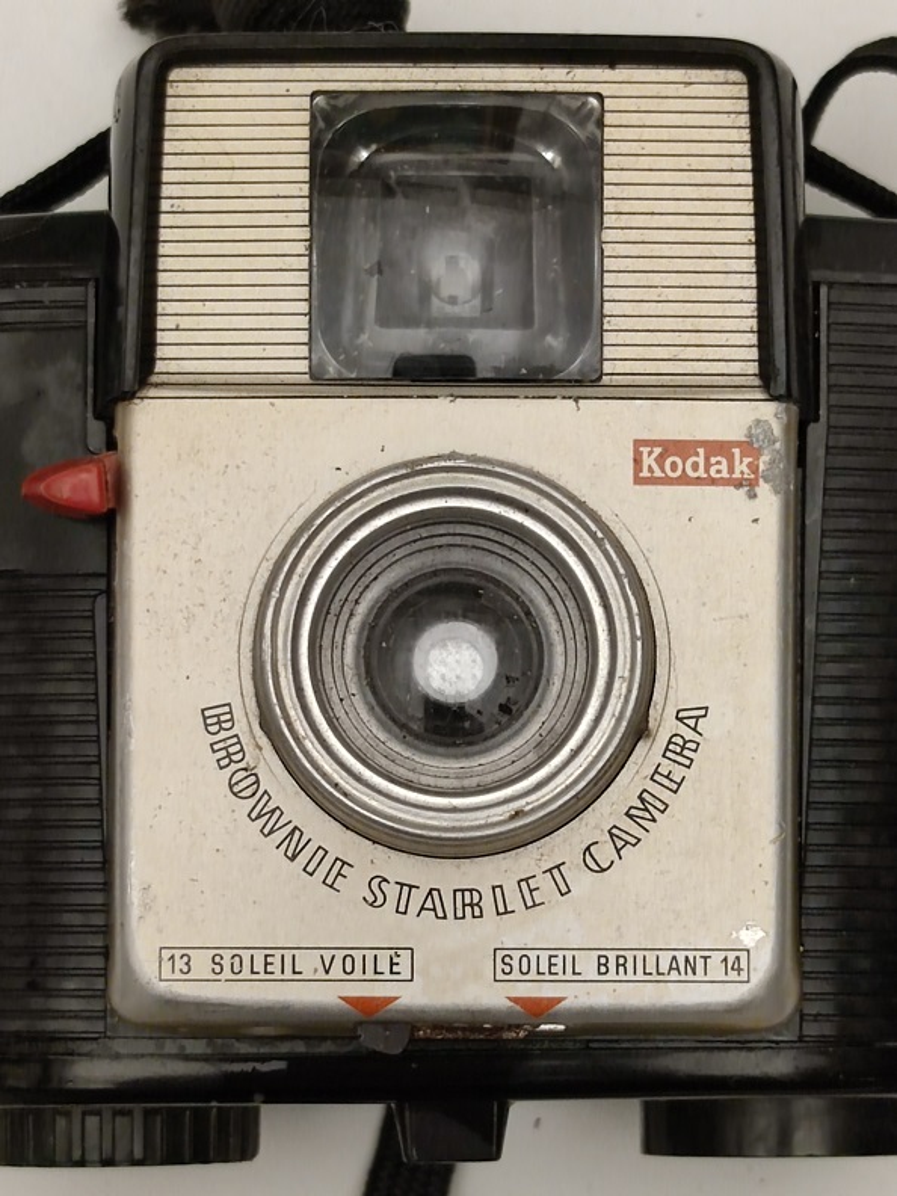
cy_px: 598
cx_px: 448
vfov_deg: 16.3
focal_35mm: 121
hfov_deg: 12.2
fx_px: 4181
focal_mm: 6.72
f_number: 1.69
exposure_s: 1/120
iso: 498
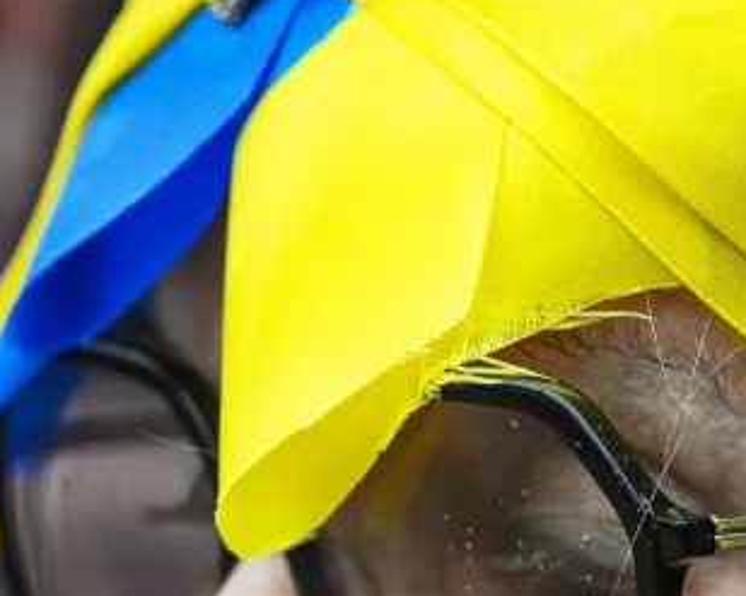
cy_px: 448
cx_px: 628
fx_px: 6114
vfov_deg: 5.6
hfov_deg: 7.0
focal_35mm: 277
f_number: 5.6
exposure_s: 1/800
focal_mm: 120
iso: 1600
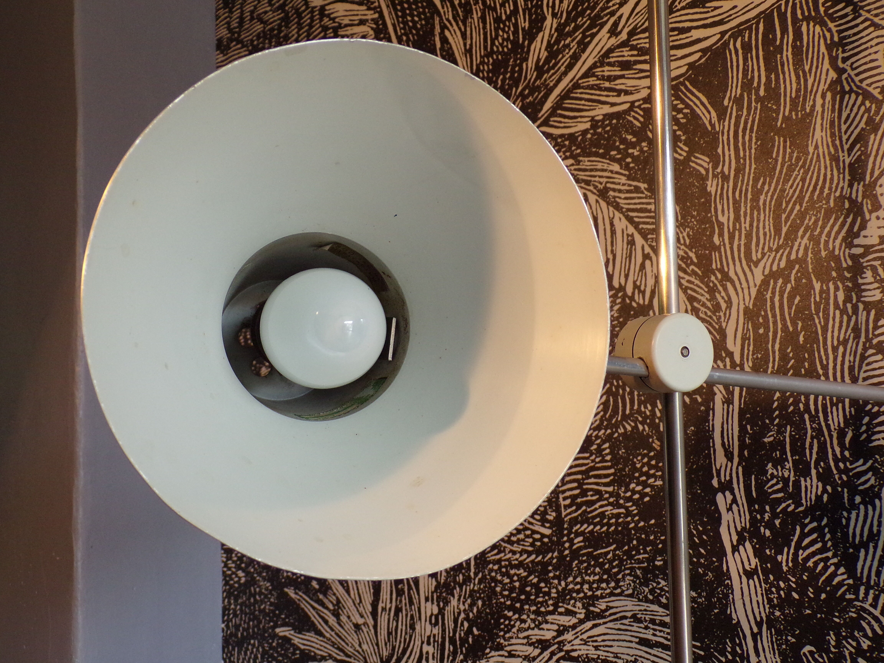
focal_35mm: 32
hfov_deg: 56.8
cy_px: 332
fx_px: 817
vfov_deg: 44.2
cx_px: 442
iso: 255
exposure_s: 1/60
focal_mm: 5.8
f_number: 3.2
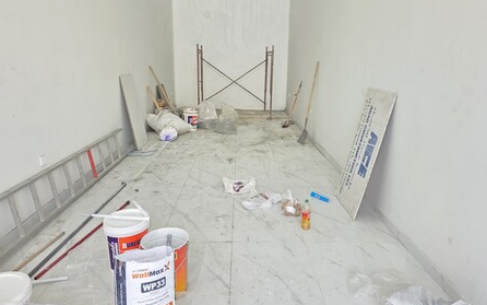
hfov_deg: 72.5
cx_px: 245
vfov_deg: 49.1
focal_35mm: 25
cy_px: 128
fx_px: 332
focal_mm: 6.3
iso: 125
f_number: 1.7
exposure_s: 1/180
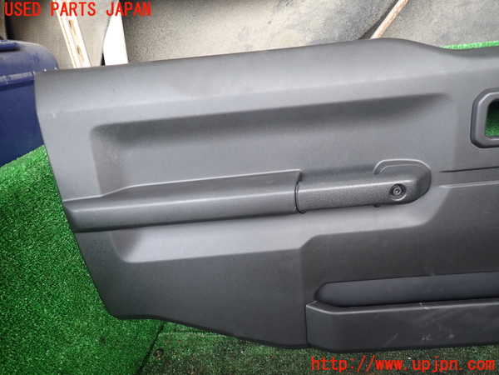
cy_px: 188
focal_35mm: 25
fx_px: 360
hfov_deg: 69.4
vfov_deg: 54.9
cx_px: 250
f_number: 2
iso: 125
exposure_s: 1/60
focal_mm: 4.5
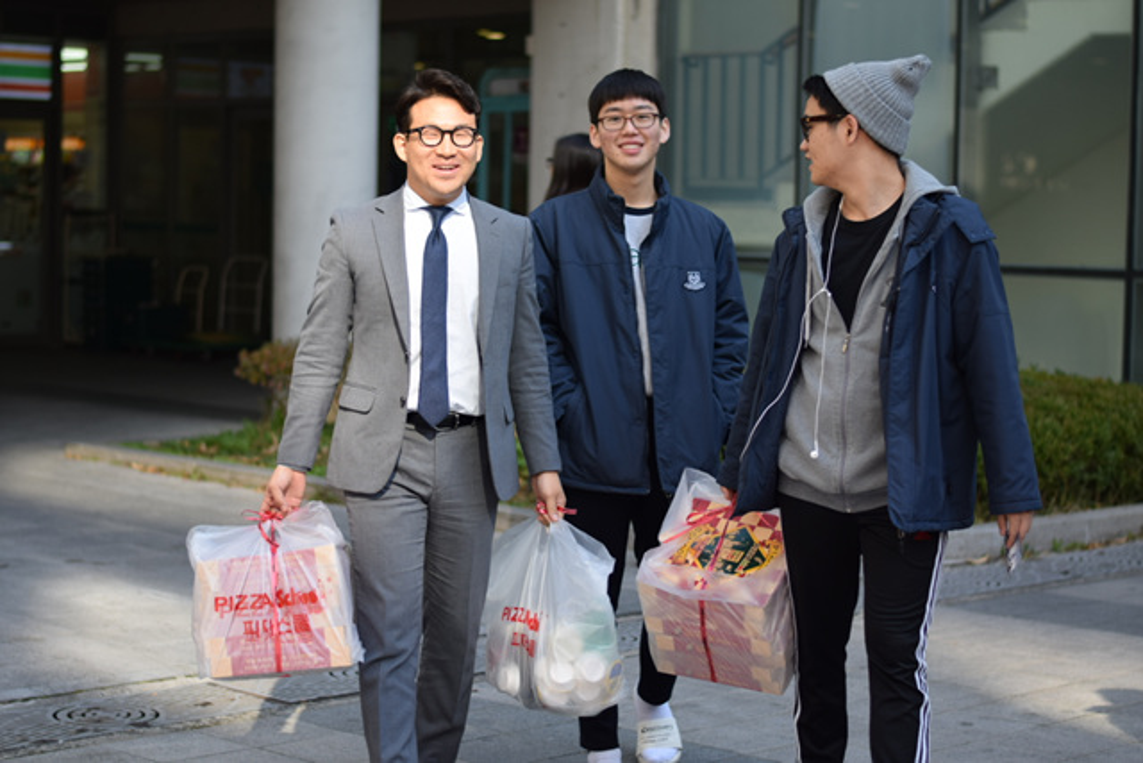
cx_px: 572
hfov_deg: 27.0
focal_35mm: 75
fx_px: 2382
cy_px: 382
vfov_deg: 18.2
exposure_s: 1/800
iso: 100
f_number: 1.8
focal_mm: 50
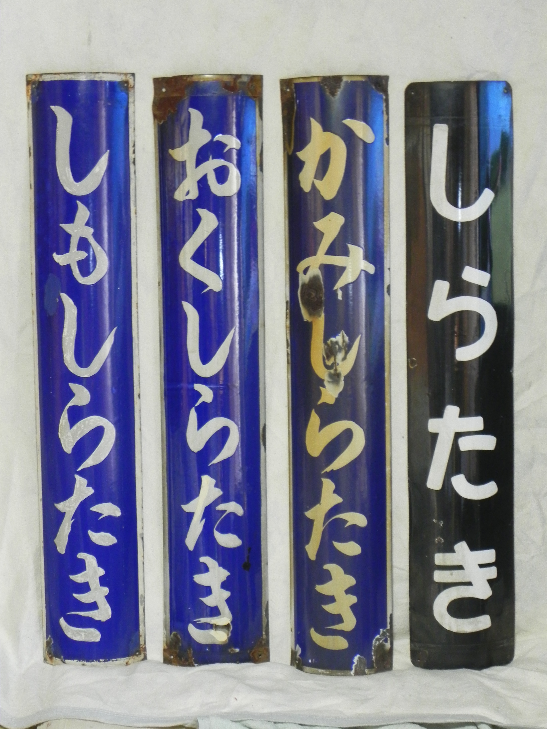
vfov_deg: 26.0
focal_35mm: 75
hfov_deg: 19.6
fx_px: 1580
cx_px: 274
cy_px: 364
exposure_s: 1/8.8
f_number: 4
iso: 400
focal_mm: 13.4
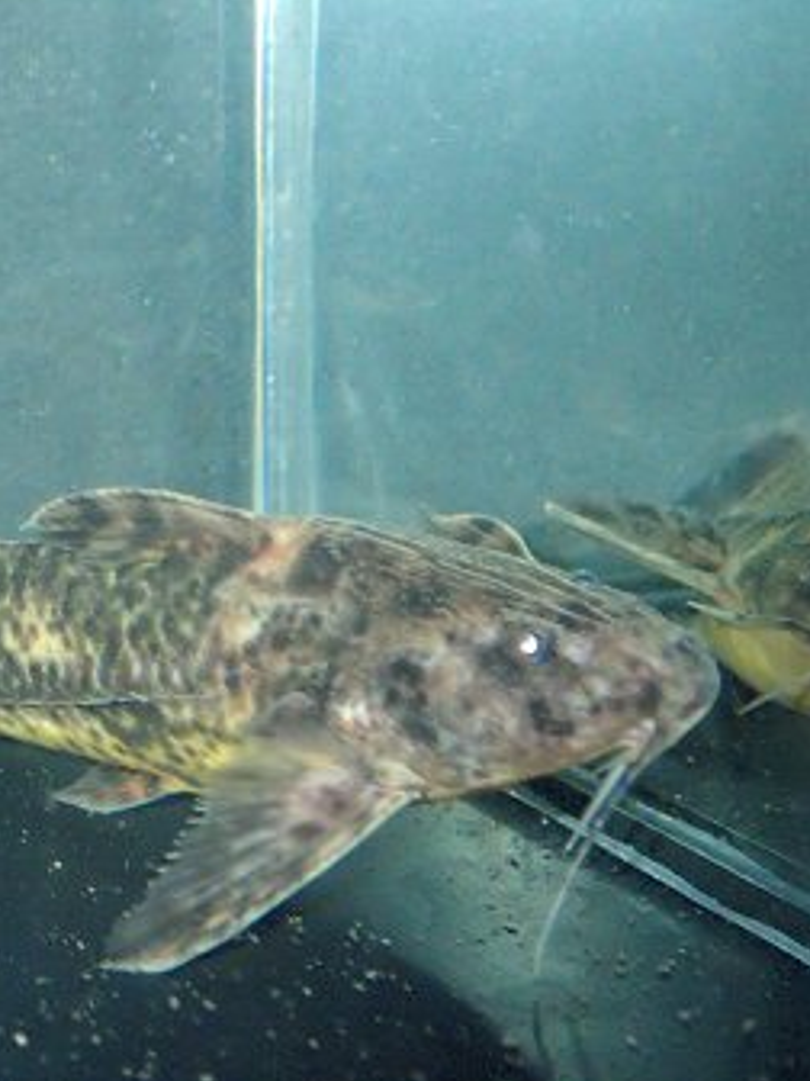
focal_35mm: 64
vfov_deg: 30.2
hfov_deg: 22.5
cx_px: 129
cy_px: 600
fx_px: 1997
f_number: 9
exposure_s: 1/8
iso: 1600
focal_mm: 7.86
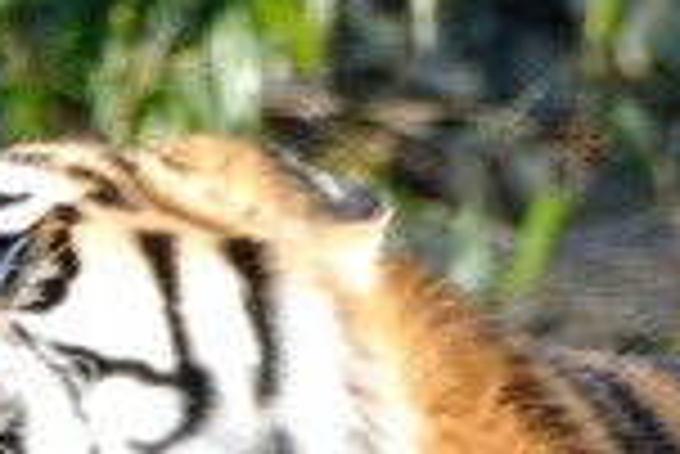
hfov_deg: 0.5
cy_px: 915
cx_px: -351
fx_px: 80864
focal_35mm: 4277
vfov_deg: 0.3
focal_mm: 420
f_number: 6
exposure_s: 1/500
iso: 720
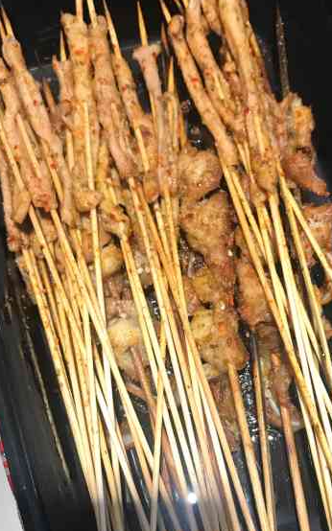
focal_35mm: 50
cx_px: 232
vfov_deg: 40.0
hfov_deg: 25.6
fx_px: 724
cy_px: 332
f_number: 1.8
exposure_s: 1/33
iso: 25
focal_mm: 3.99
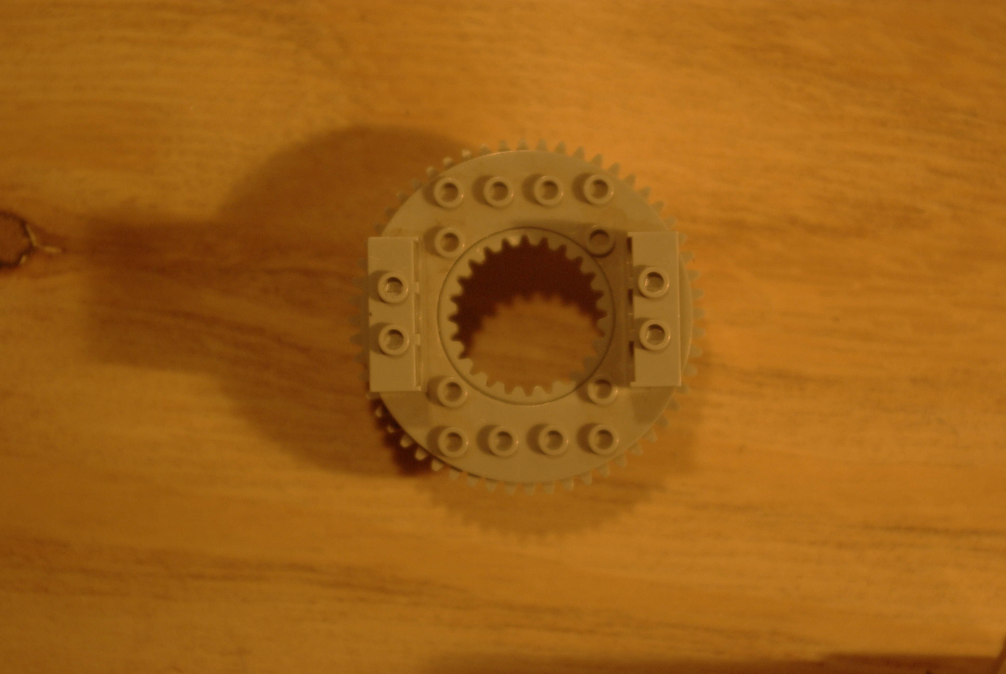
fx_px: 2308
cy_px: 337
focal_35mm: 82
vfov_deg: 16.6
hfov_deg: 24.6
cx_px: 503
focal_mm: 55
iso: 400
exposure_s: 1/15
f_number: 5.6
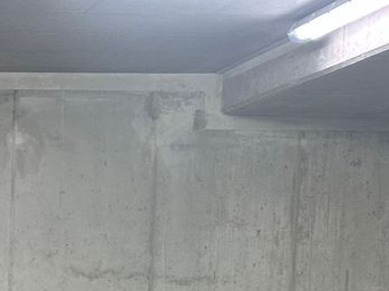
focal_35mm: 141
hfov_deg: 13.4
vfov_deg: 10.2
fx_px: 1583
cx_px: -159
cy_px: 427
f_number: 1.78
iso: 160
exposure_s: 1/33
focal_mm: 6.86
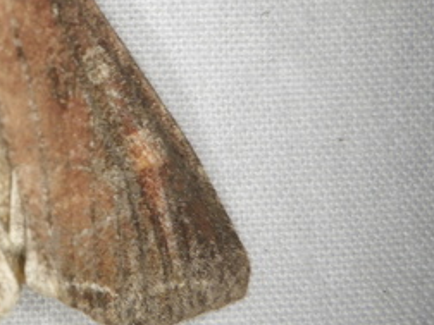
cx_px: -62
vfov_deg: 13.8
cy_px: 120
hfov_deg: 17.6
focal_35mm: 107
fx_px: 1342
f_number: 4.6
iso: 125
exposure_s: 1/400
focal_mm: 6.1
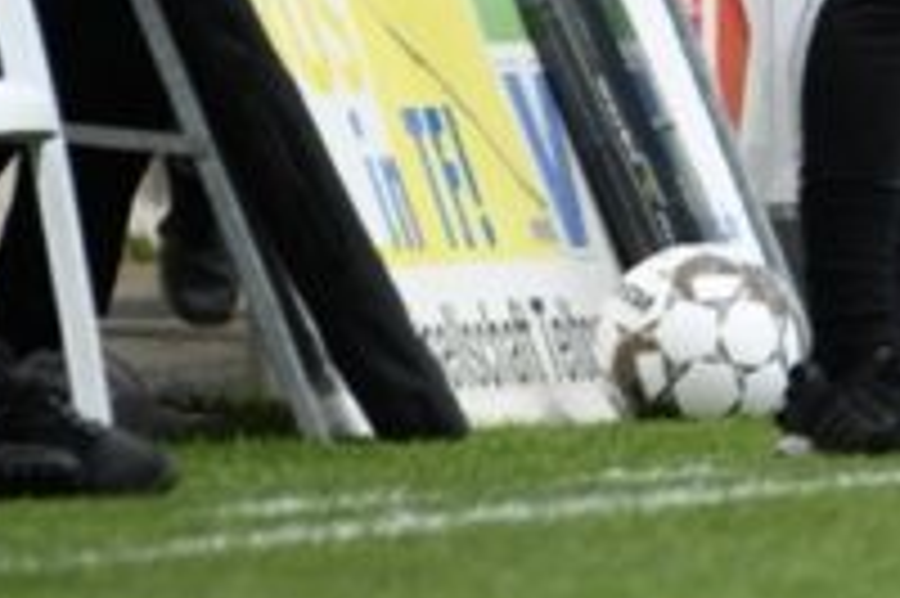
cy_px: -99
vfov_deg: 0.7
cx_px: 2169
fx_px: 51207
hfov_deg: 1.0
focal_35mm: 2050
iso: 1250
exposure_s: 1/2000
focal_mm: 400
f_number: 8
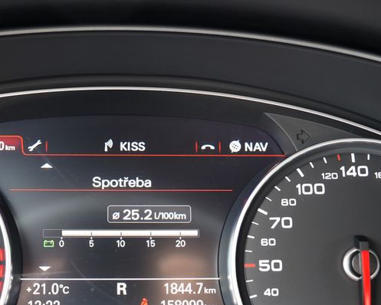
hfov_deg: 32.3
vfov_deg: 26.2
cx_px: 135
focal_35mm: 58
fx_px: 654
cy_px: 177
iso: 640
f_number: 4
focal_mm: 30
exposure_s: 1/60
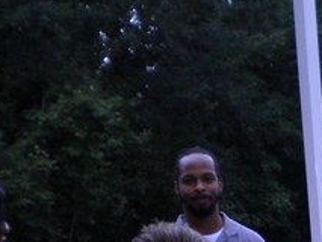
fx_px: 977
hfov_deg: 17.6
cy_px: 331
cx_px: 416
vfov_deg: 13.5
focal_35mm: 105
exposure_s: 1/129
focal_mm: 6.3
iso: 80
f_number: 4.6
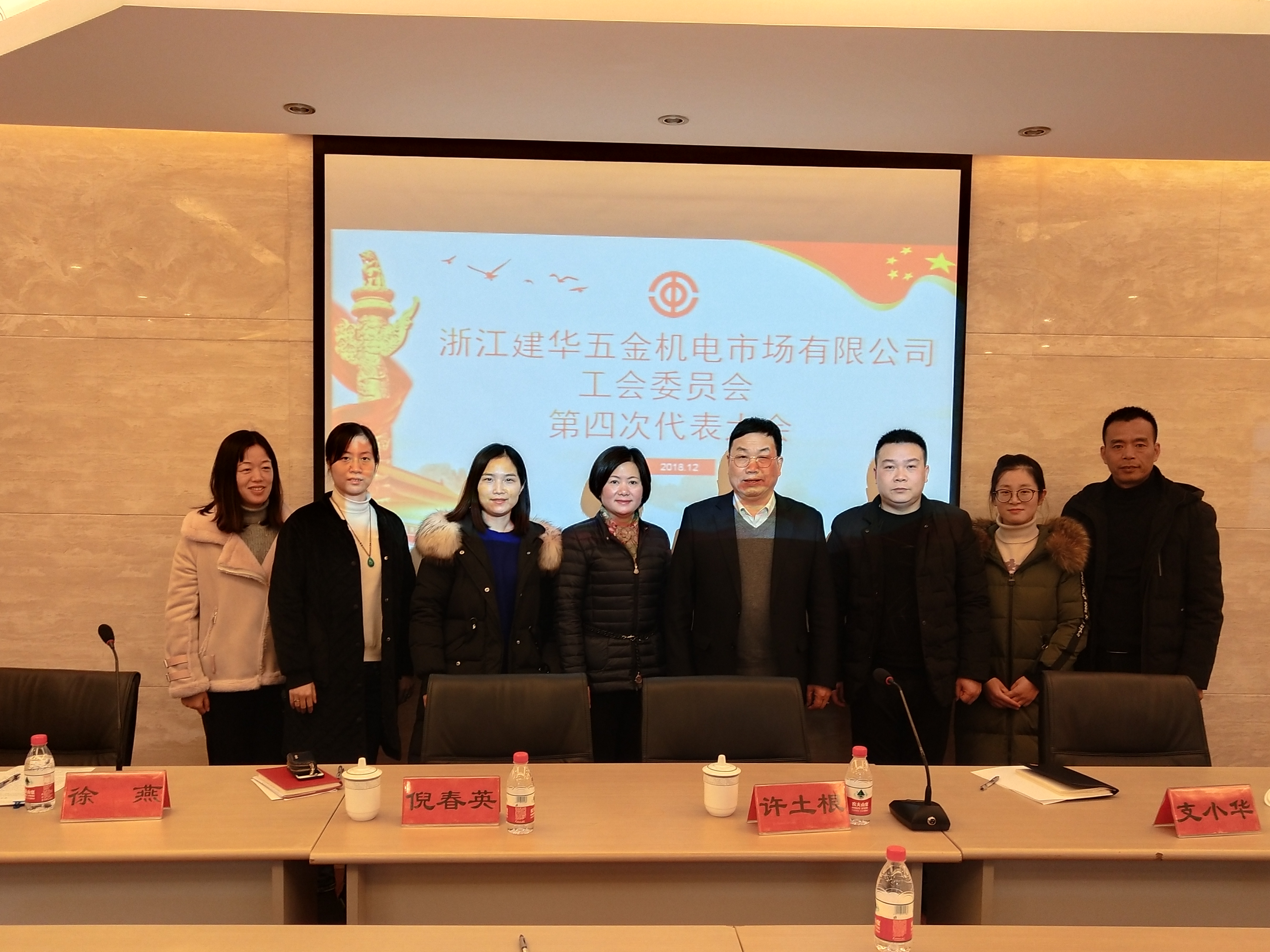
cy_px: 537
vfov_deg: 41.7
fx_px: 1247
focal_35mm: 34
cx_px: 606
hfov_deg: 53.9
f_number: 1.8
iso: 149
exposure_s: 1/100
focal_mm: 3.95
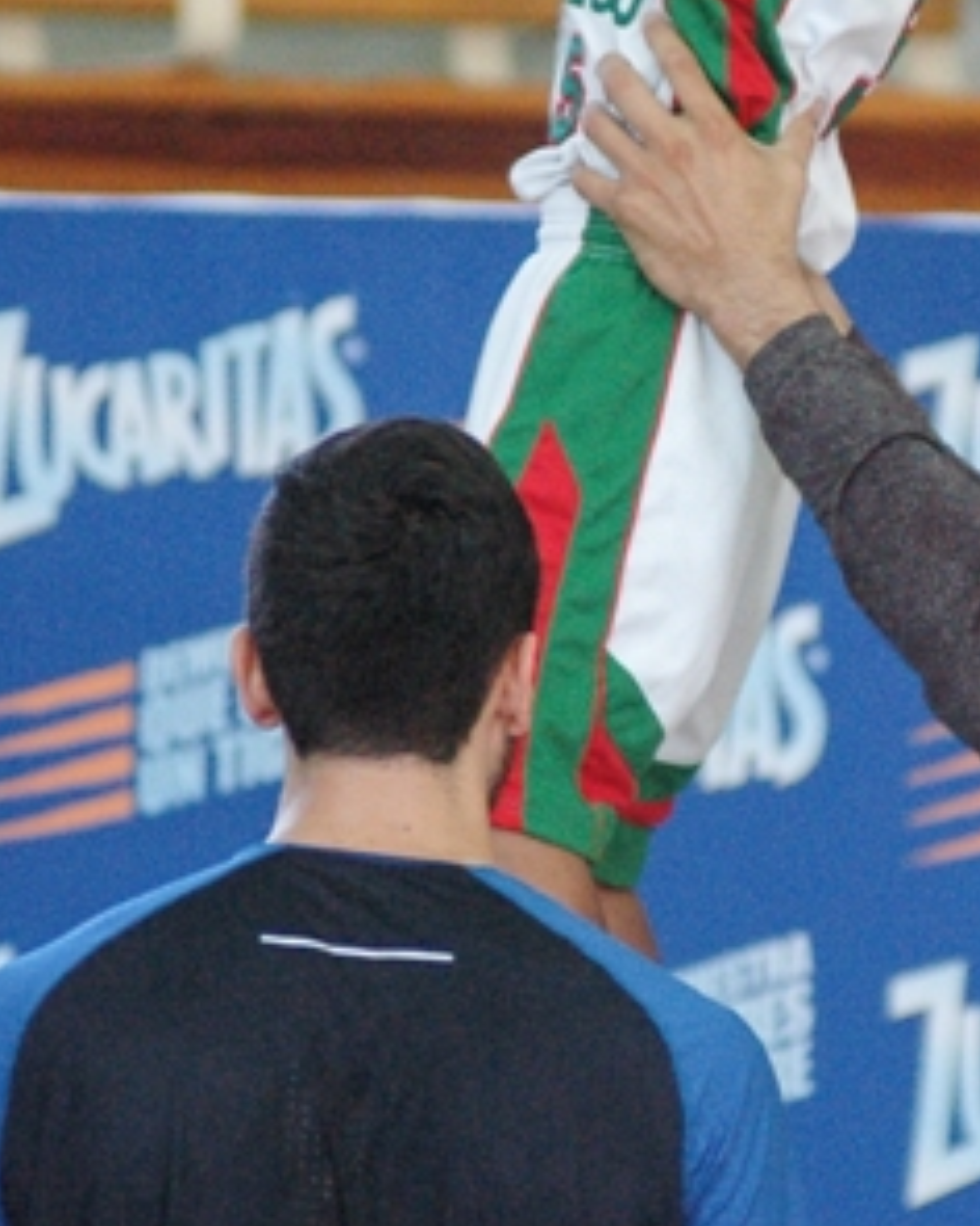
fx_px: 27663
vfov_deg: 2.5
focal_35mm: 763
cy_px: 486
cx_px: 806
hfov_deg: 2.0
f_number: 2.8
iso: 1600
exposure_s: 1/90
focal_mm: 200
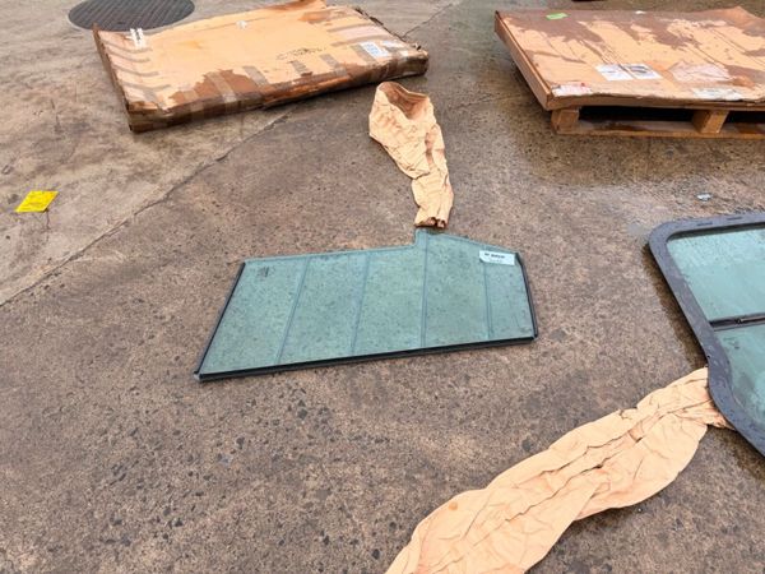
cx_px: 382
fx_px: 530
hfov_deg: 71.6
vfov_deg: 56.8
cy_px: 287
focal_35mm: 24
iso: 80
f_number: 1.78
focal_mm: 6.76
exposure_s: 1/1122
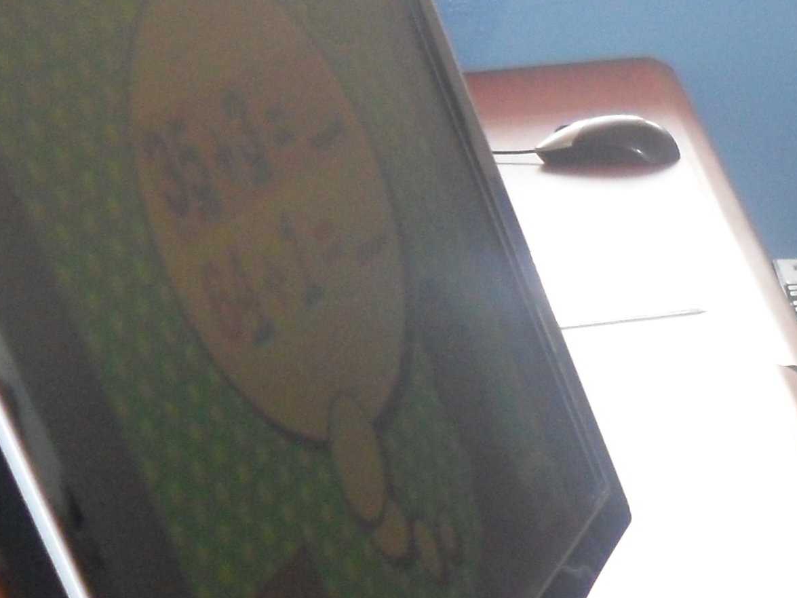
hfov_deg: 14.5
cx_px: 1207
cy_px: 426
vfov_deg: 11.7
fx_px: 2901
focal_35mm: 126
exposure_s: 1/45
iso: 200
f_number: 4
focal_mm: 6.6
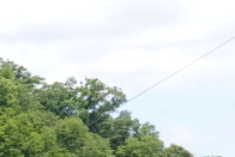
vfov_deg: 7.0
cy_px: 333
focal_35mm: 188
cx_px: -432
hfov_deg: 9.1
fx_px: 1228
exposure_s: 1/250
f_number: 5.6
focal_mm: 9
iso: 100
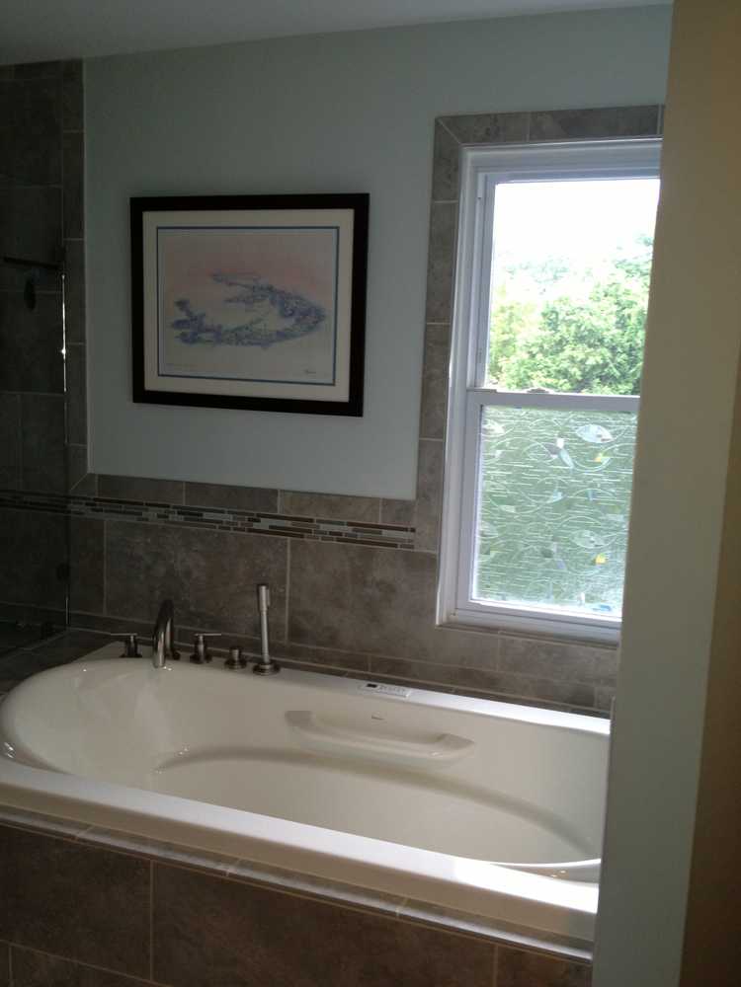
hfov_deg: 40.7
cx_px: 370
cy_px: 494
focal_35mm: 35
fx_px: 999
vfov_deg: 52.6
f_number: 2.4
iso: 100
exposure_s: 1/20
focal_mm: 4.28
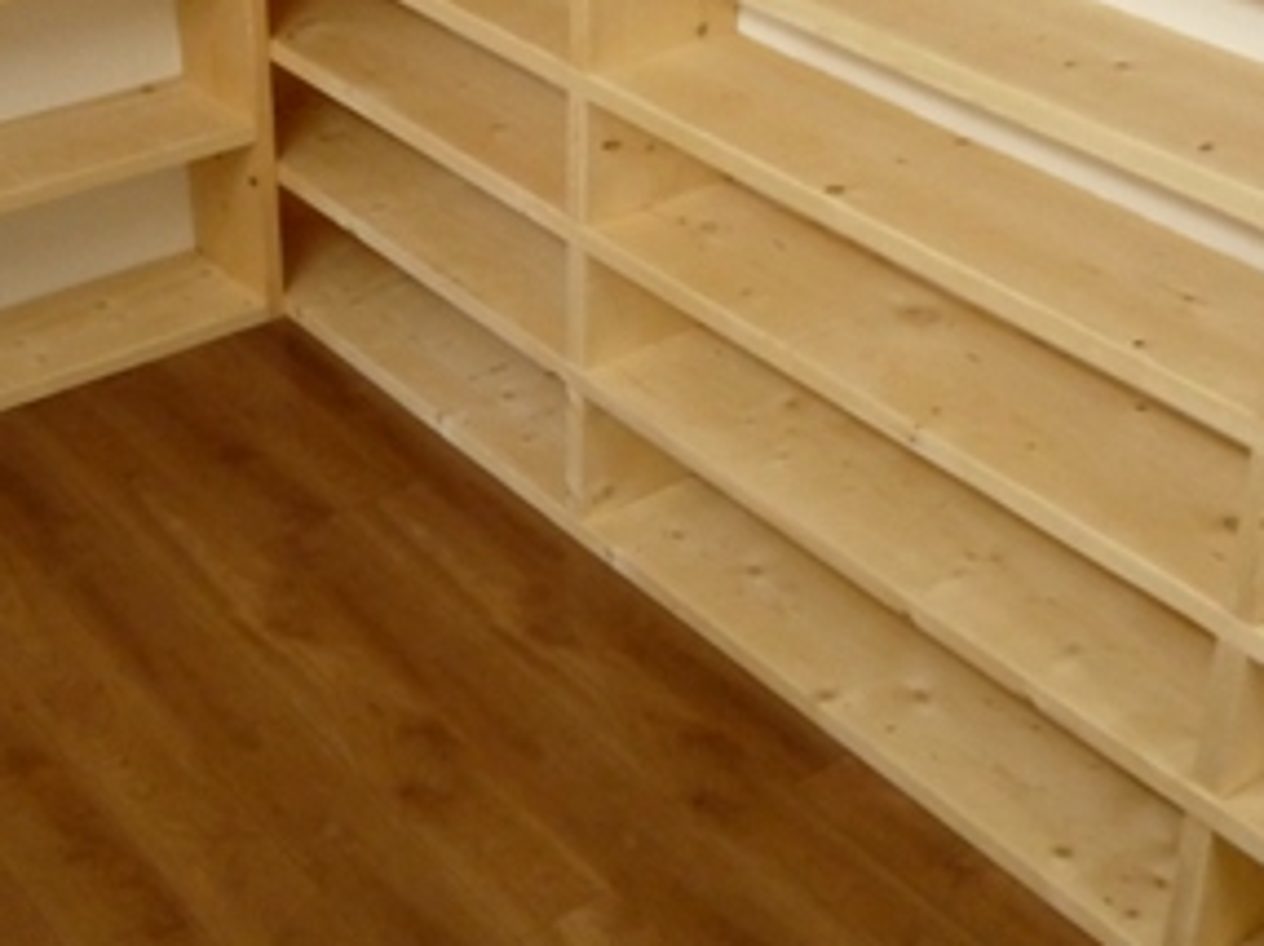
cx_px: 517
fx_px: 2043
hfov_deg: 34.3
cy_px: 195
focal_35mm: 56
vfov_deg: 25.6
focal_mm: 4.4
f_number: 2.8
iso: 250
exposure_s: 1/30
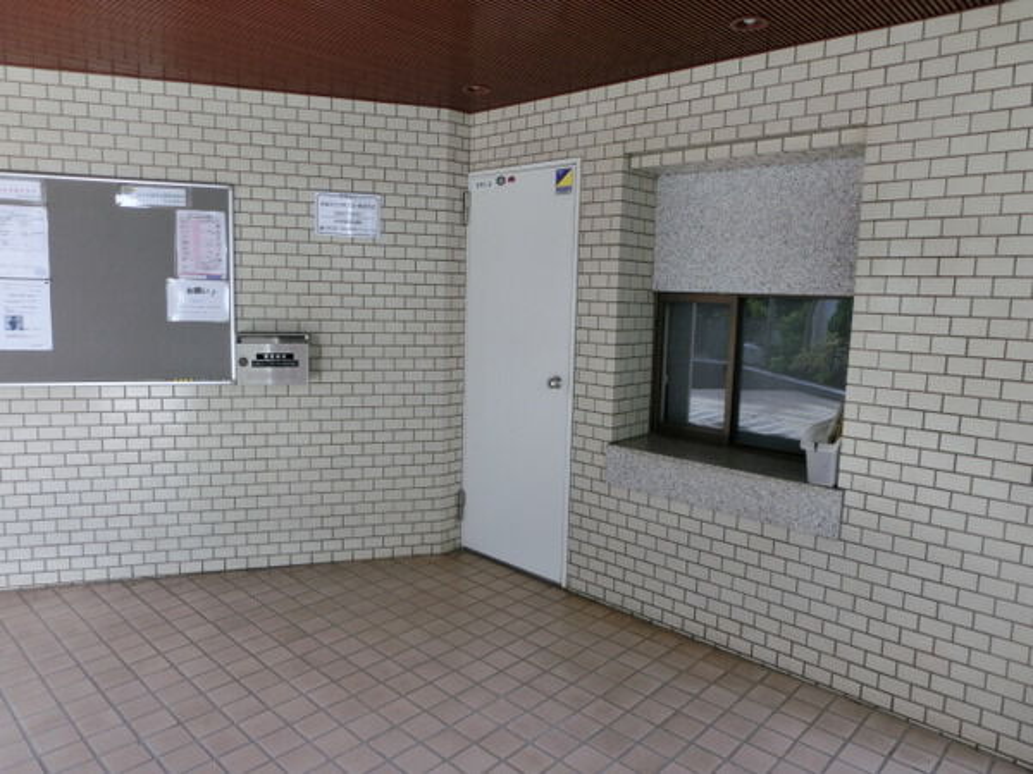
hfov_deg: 71.6
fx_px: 716
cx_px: 516
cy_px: 387
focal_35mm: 24
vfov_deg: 56.8
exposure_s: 1/125
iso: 100
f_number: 3
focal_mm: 4.24
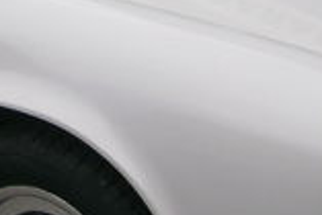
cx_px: 82
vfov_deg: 10.4
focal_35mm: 132
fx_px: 1182
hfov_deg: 15.4
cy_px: 90
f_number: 2.8
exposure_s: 1/1250
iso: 80
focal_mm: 4.7
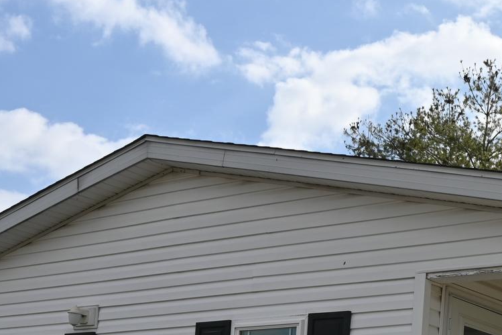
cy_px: 443
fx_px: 1172
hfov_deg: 23.7
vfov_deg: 15.4
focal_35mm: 84
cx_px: 426
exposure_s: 1/320
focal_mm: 20.5
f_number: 6.3
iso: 100
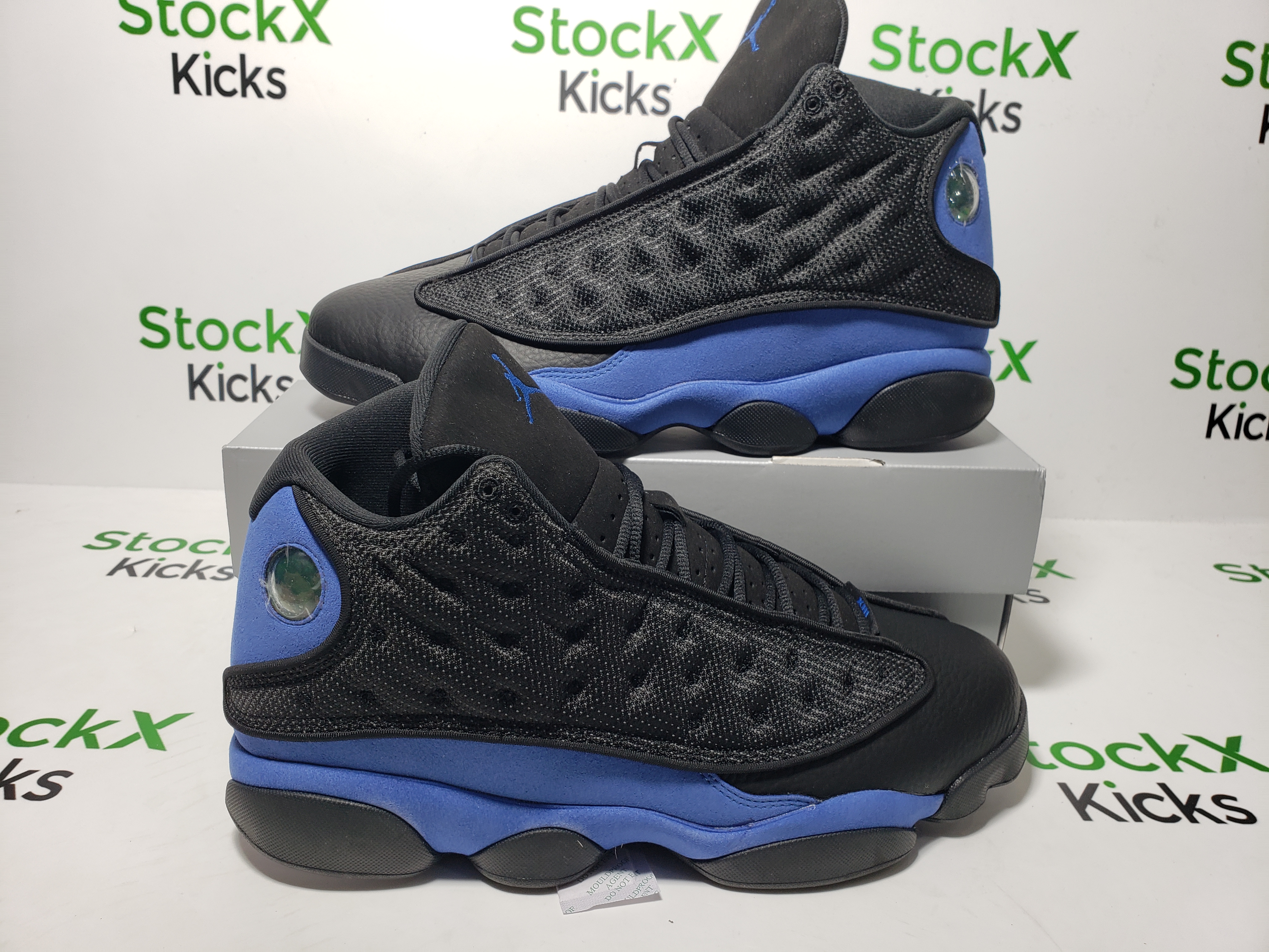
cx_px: 634
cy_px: 476
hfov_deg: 67.3
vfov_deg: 53.1
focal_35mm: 26
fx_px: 953
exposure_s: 1/127
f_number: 2.4
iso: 50
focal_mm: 4.3
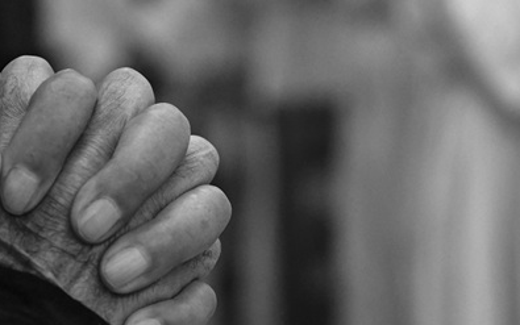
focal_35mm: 172
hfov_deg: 12.2
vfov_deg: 7.6
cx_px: 190
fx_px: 2438
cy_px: 170
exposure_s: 1/125
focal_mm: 80
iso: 2000
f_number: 4
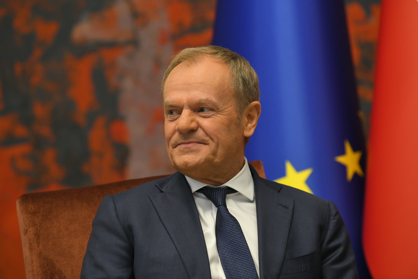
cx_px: 209
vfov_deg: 7.4
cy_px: 140
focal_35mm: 185
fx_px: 2148
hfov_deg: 11.1
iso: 2000
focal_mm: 185
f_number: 4
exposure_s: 1/200
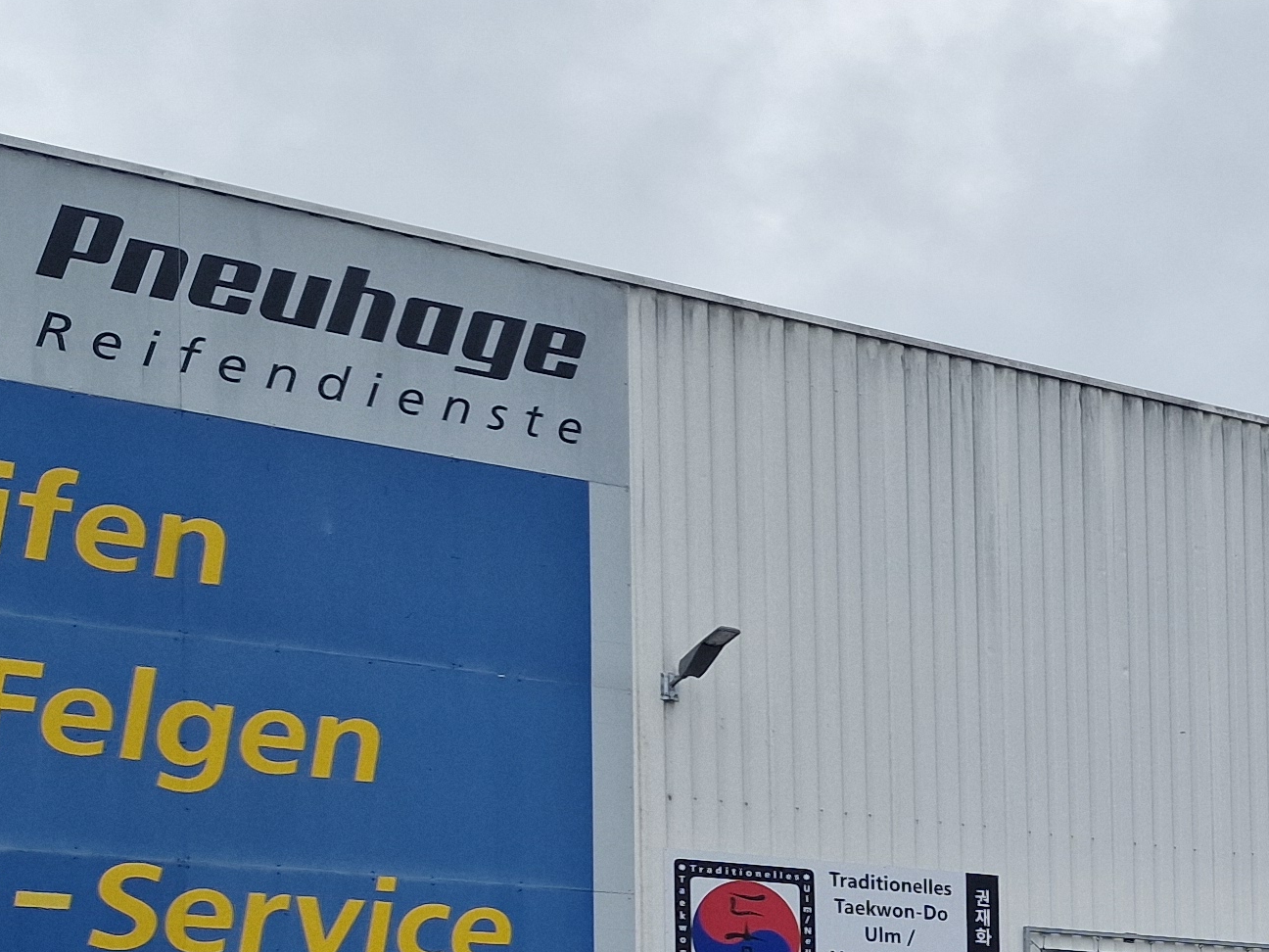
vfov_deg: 19.5
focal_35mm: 71
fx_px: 2603
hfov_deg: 25.1
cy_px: 1158
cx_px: 1466
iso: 50
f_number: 1.8
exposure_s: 1/454
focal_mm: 6.4
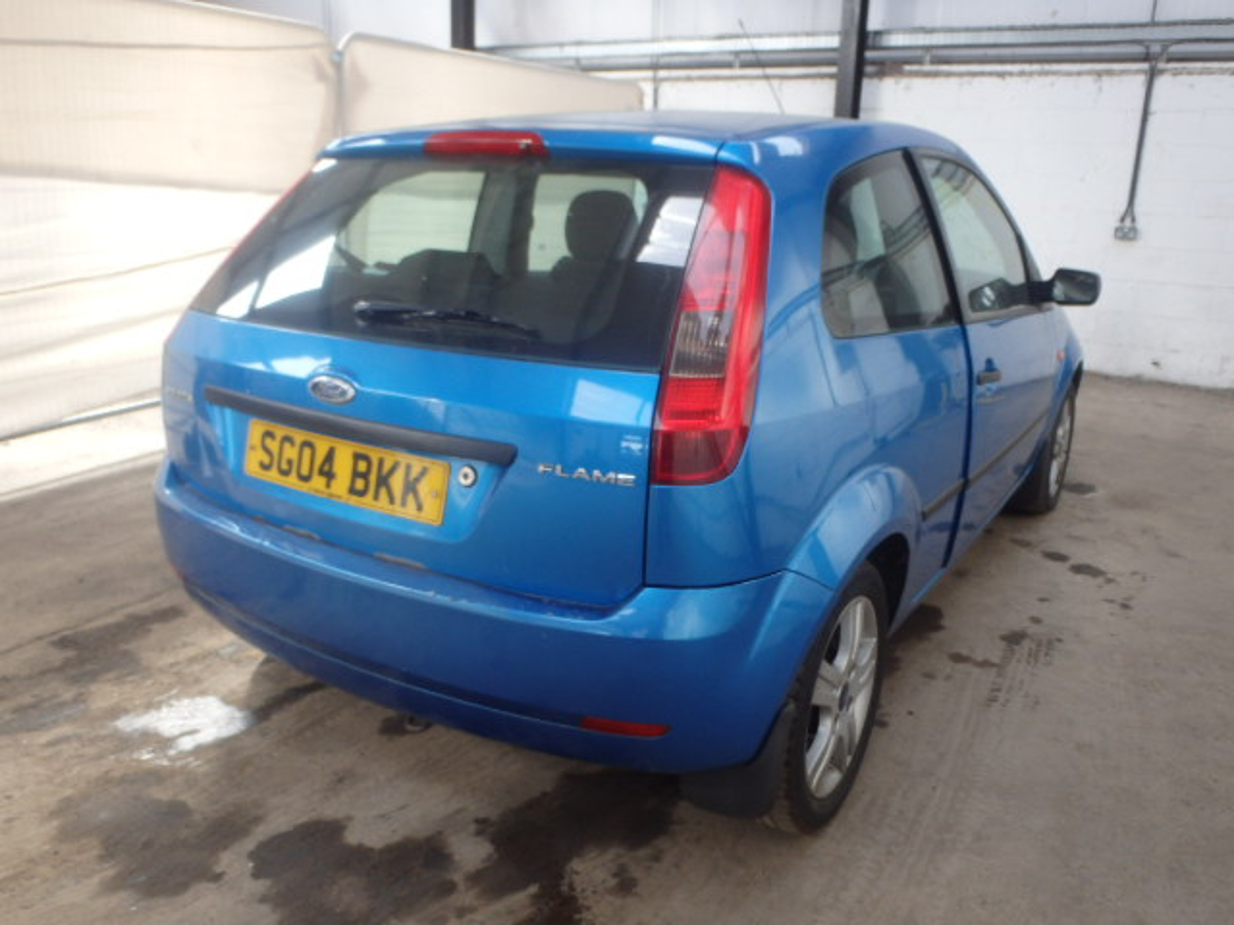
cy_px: 462
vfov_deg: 49.7
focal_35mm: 28
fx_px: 998
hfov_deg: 63.4
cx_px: 617
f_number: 3.9
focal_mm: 5
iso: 200
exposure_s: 1/50
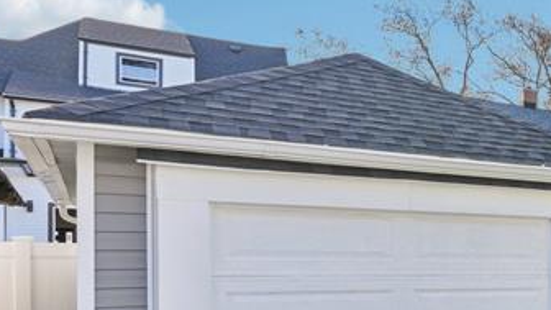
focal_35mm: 51
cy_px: 310
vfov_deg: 22.6
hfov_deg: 28.8
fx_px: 745
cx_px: 794
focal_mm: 16
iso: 100
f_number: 8
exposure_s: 1/125
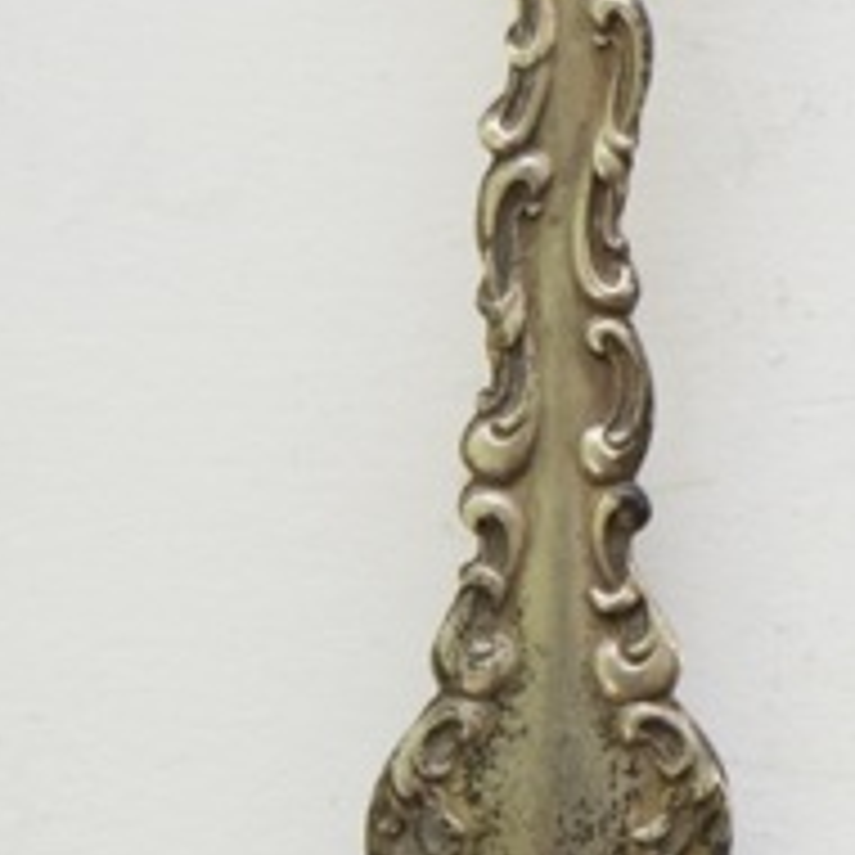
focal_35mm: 369
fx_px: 10318
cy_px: 574
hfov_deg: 4.7
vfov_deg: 4.7
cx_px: 1494
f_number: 5.6
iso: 560
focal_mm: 55
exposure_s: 1/125
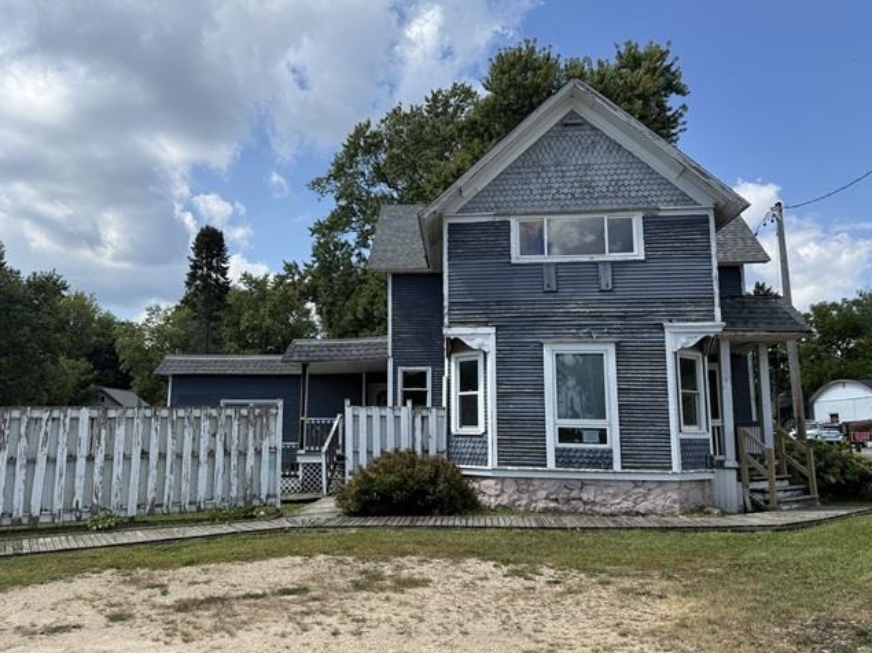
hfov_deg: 65.2
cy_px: 322
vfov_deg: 51.3
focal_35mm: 27
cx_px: 394
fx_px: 680
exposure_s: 1/4405
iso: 80
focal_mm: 6.76
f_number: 1.78
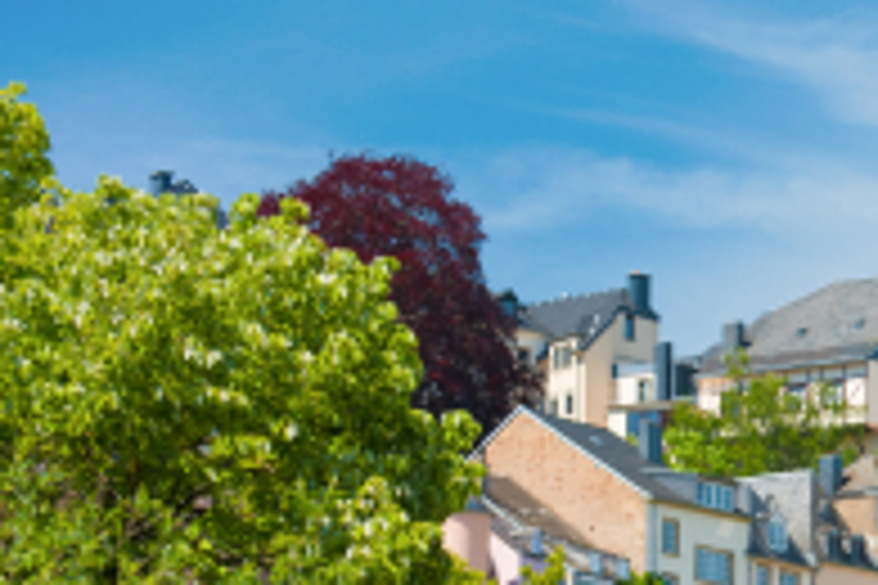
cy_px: 1217
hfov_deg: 8.9
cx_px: 1722
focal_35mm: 218
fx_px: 5316
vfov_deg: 6.1
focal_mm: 50
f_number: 5.6
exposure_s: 1/200
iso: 100
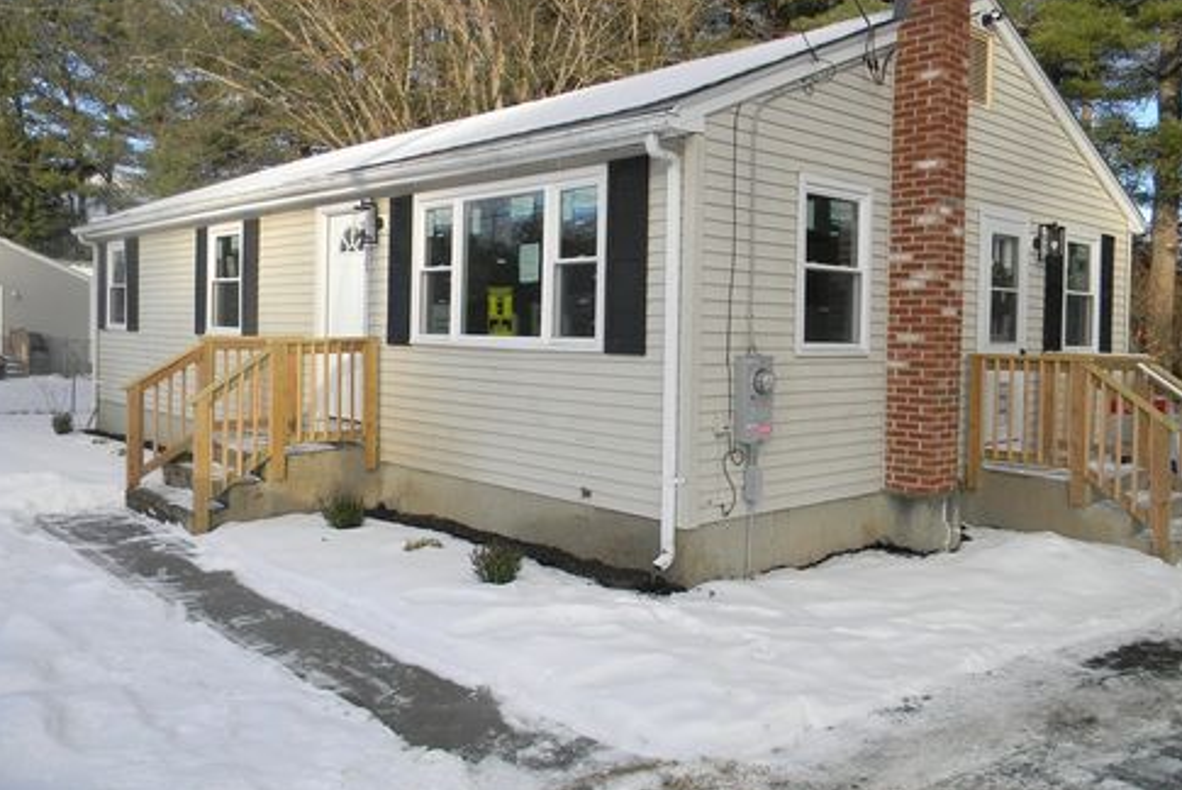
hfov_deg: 61.9
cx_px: 600
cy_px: 343
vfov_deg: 43.6
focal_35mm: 30
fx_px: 986
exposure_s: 1/431
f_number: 3.5
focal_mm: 5
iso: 112
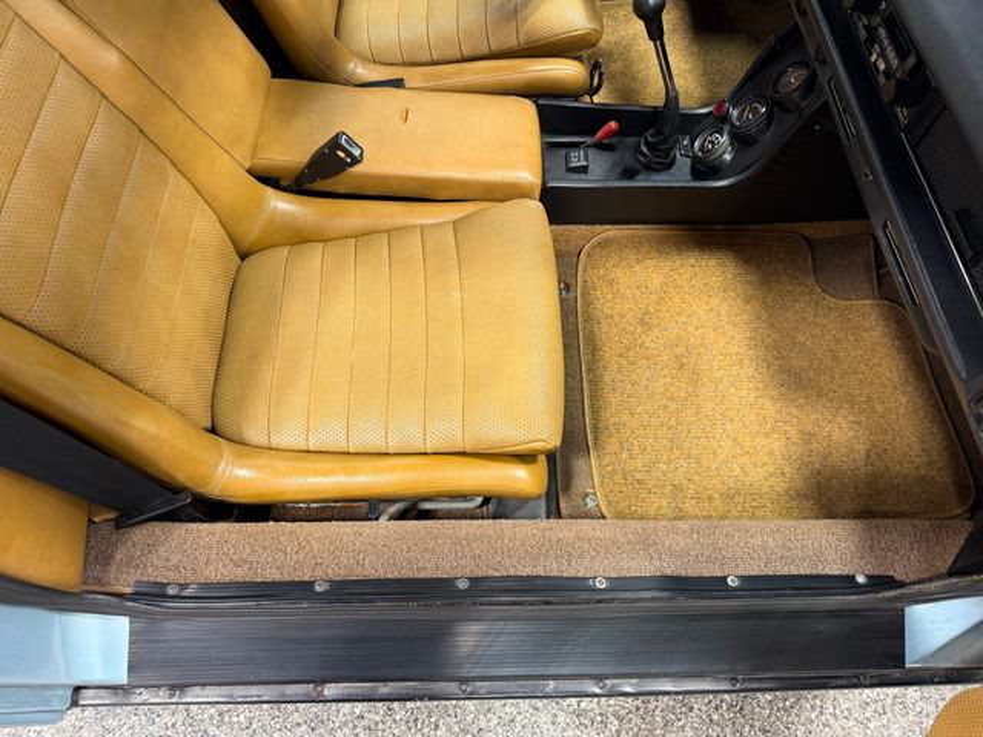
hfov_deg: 71.6
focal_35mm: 24
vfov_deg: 56.8
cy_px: 368
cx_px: 492
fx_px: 682
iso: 125
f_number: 1.78
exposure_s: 1/60
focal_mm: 6.76
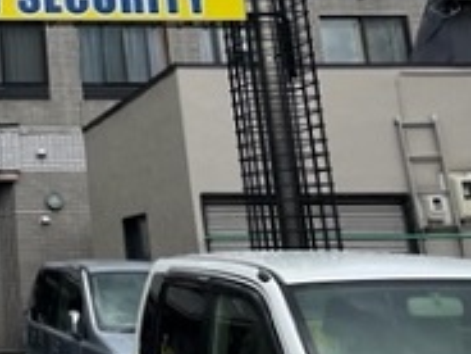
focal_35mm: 85
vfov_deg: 16.4
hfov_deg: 20.9
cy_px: -103
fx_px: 1157
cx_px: -148
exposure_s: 1/2959
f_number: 1.6
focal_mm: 4.2
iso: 32
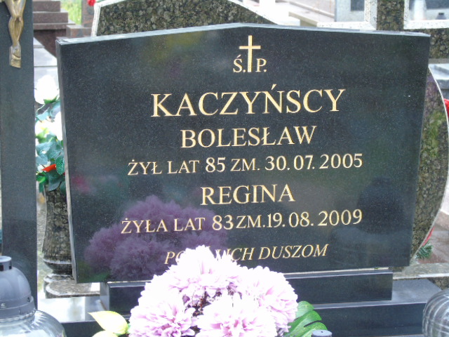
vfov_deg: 12.0
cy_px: 168
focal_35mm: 124
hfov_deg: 15.9
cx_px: 224
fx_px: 1608
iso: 200
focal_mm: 22
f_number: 4.6
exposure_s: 1/60
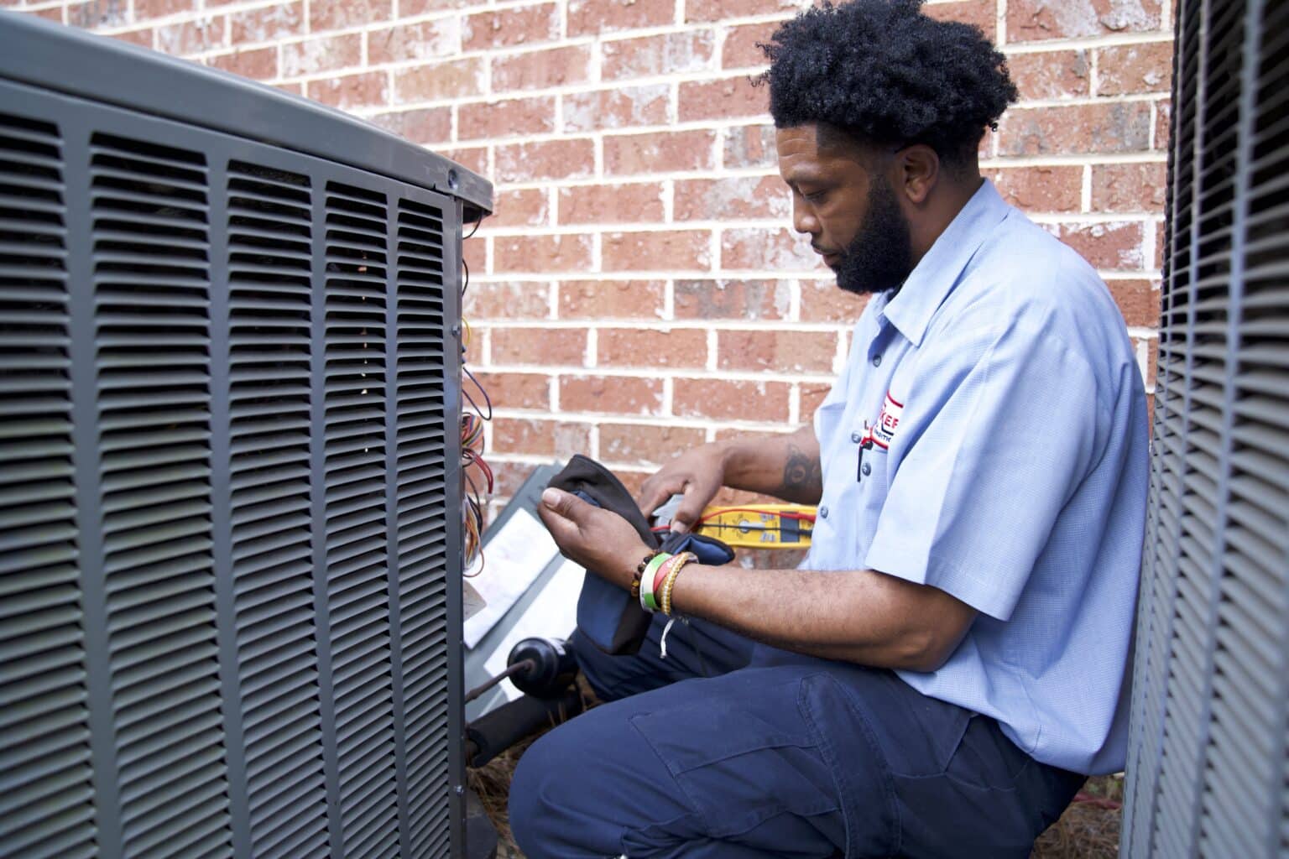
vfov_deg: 53.1
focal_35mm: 24
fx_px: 859
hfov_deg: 73.7
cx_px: 644
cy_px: 430
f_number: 2.8
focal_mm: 24
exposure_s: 1/320
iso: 800
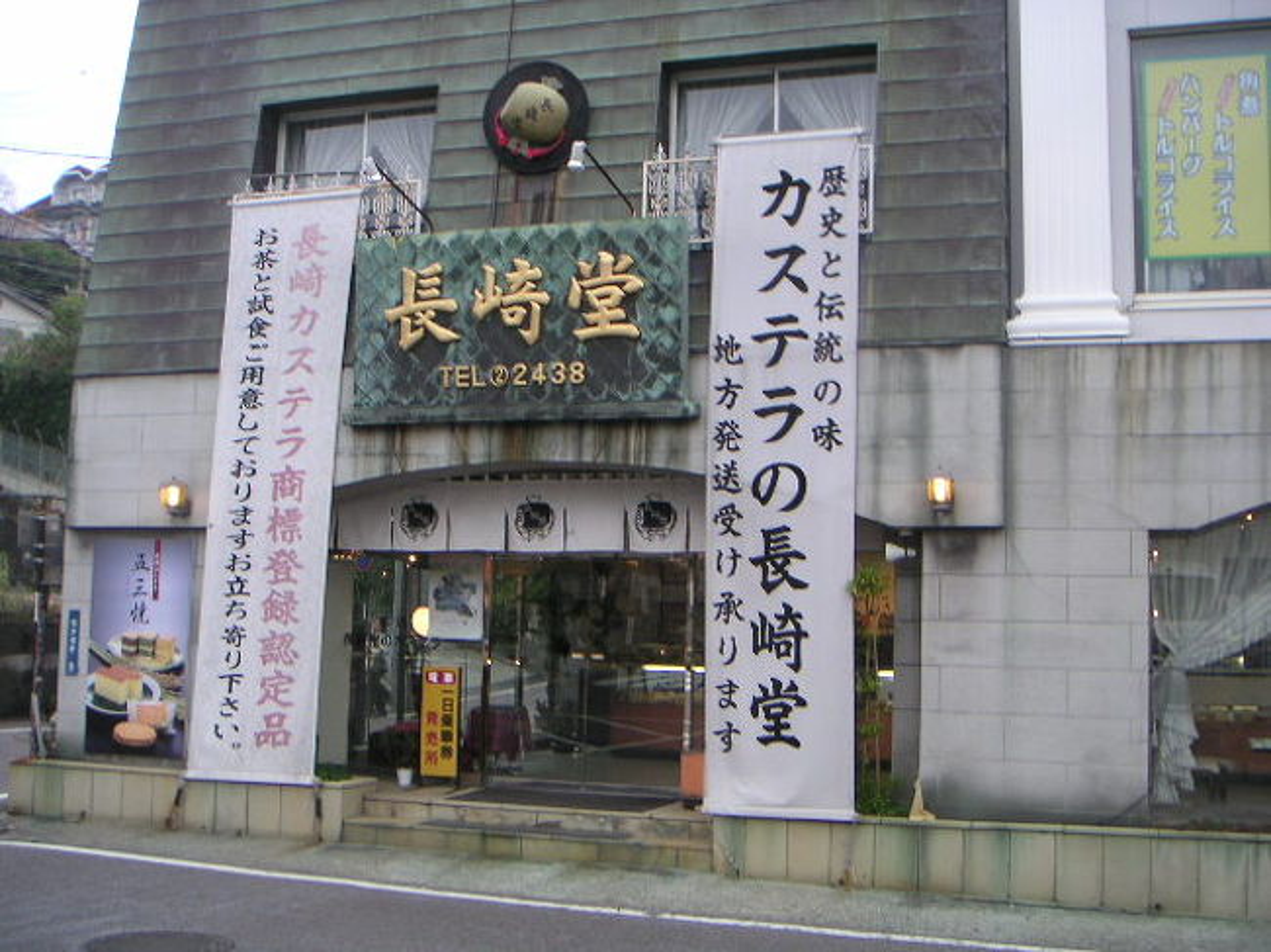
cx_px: 636
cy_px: 476
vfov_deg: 35.9
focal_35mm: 40
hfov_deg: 46.8
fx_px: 1468
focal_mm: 6.3
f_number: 2.8
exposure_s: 1/45
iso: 50
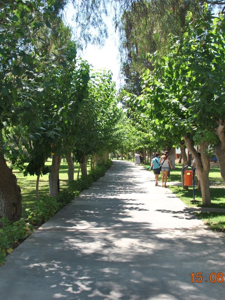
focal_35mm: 39
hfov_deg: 36.8
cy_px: 150
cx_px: 118
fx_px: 338
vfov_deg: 47.9
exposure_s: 1/200
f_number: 5
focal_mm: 18
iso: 100
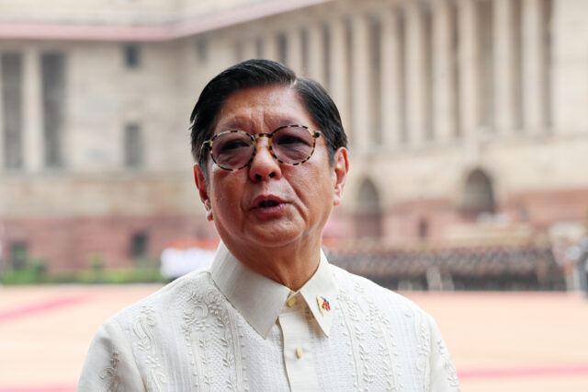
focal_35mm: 135
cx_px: 294
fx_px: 2204
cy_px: 196
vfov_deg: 10.1
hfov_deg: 15.2
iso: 400
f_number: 8
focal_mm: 135
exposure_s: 1/200
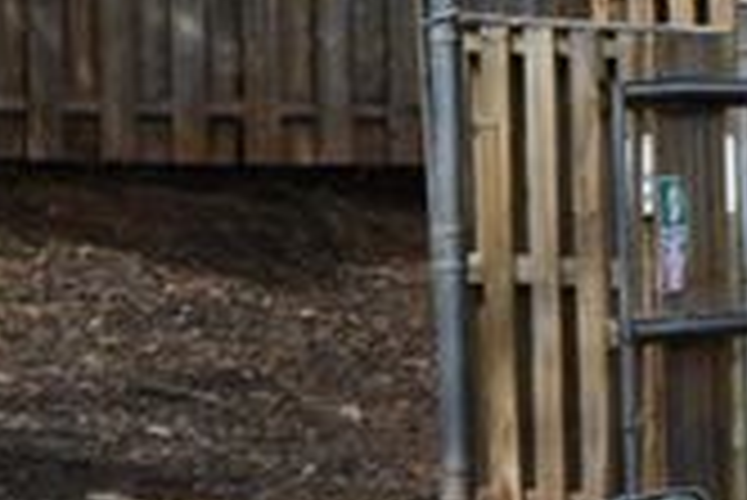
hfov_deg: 4.1
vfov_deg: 2.8
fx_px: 10301
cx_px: 1418
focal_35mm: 496
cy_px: 703
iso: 125
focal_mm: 86
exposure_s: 1/250
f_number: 8
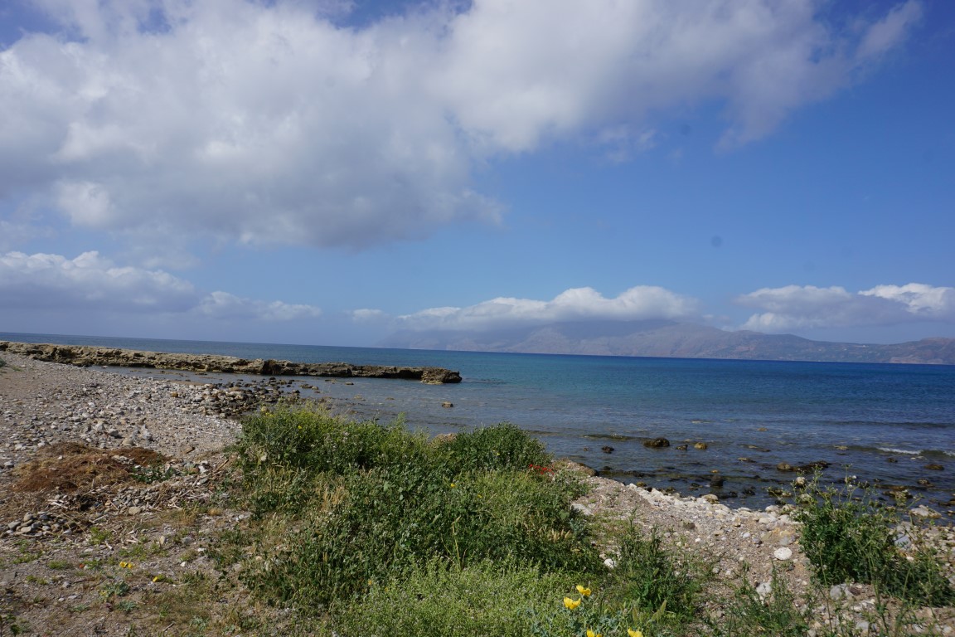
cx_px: 478
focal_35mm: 24
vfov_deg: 53.1
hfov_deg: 73.7
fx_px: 637
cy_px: 318
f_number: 11
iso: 100
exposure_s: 1/250
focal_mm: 16
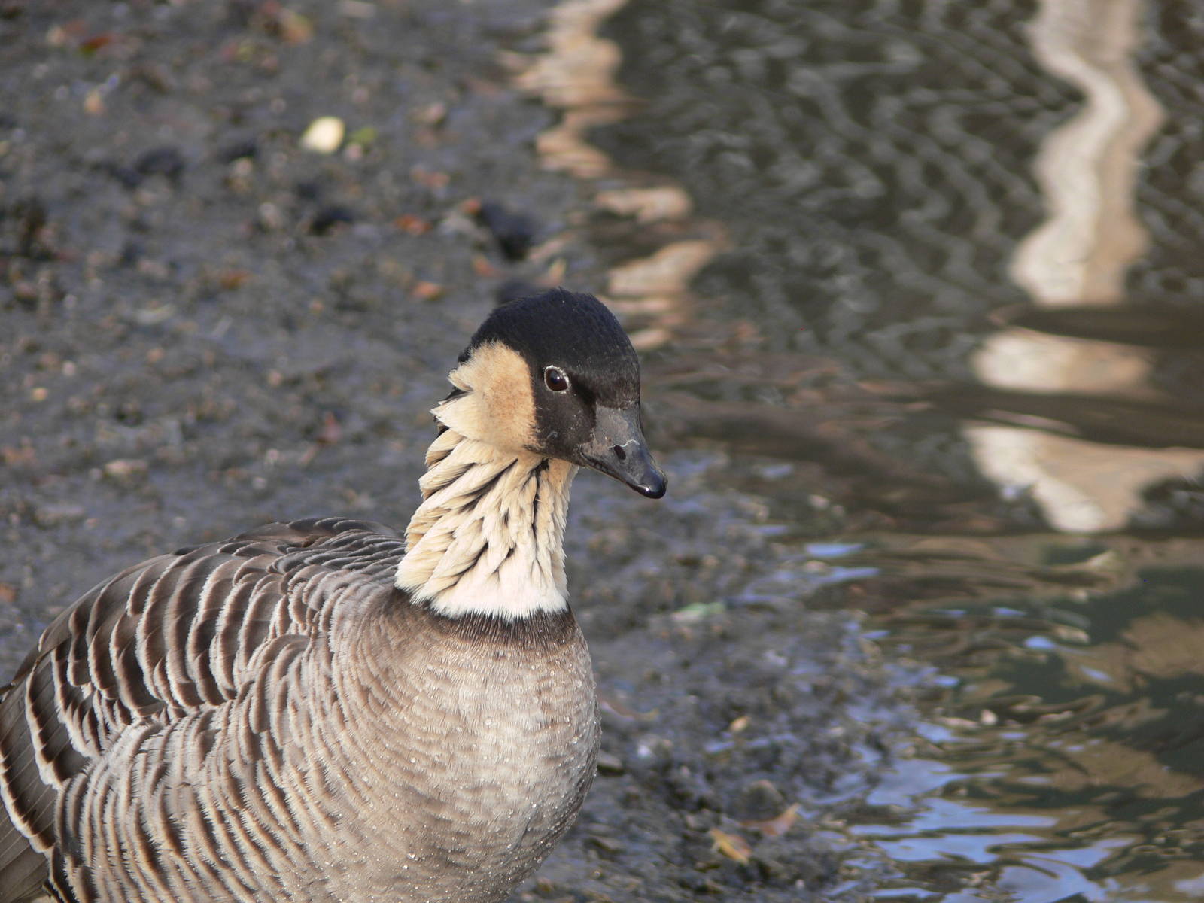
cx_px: 602
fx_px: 14608
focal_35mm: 420
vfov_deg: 3.5
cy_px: 452
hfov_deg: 4.7
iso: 80
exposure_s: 1/125
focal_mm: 88.8
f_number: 4.5
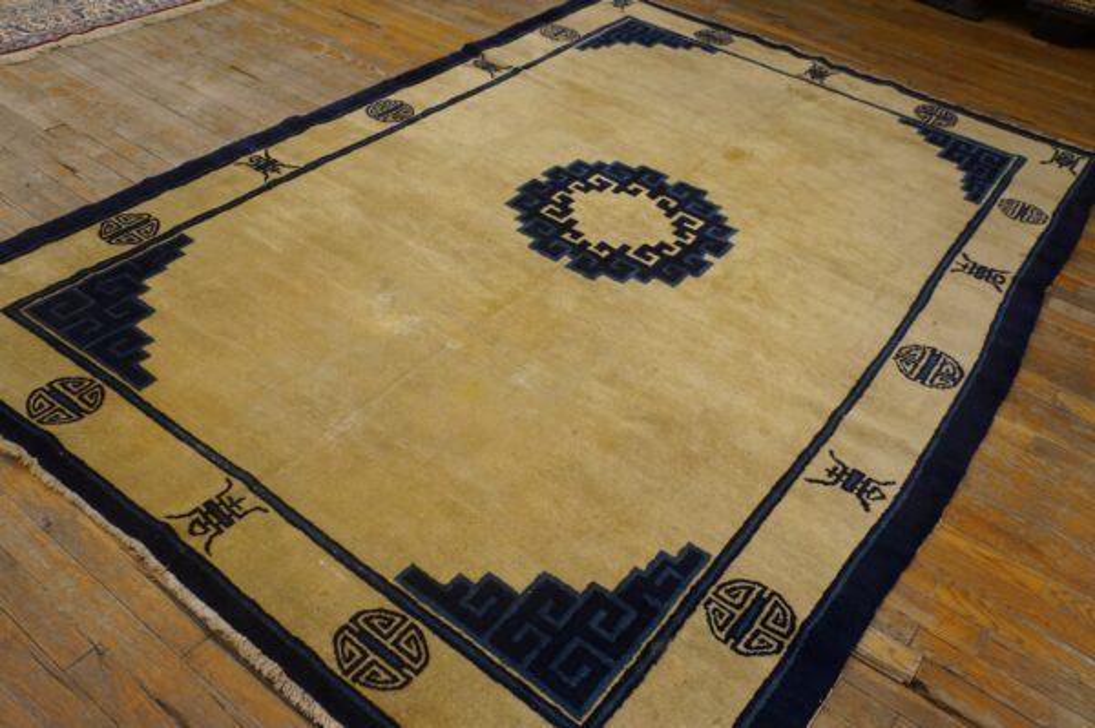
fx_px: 912
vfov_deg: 43.5
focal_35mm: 30
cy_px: 364
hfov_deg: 62.0
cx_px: 548
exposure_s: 1/60
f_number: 4
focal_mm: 20
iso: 640
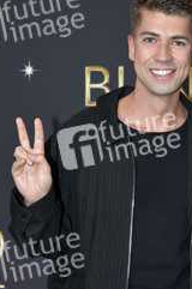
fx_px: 826
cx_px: 154
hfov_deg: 13.2
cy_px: 201
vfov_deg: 19.8
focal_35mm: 103
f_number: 6.3
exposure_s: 1/250
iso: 1250
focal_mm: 62
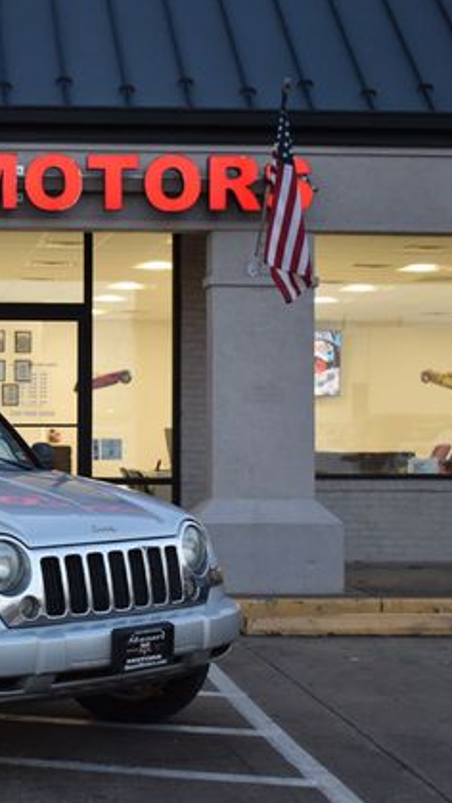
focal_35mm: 72
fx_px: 1533
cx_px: -10
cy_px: 399
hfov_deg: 16.4
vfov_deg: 29.3
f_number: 4.2
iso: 400
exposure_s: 1/60
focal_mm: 30
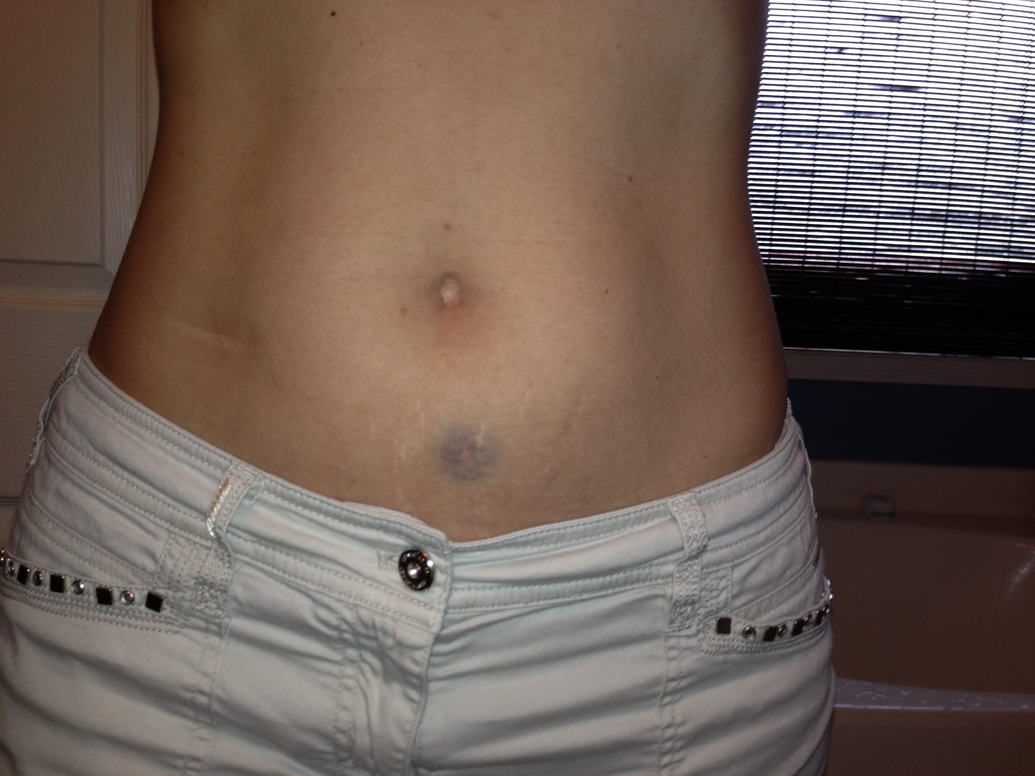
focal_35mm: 33
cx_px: 518
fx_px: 987
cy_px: 388
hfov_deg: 55.4
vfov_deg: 42.9
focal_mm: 4.13
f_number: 2.4
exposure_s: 1/36
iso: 50
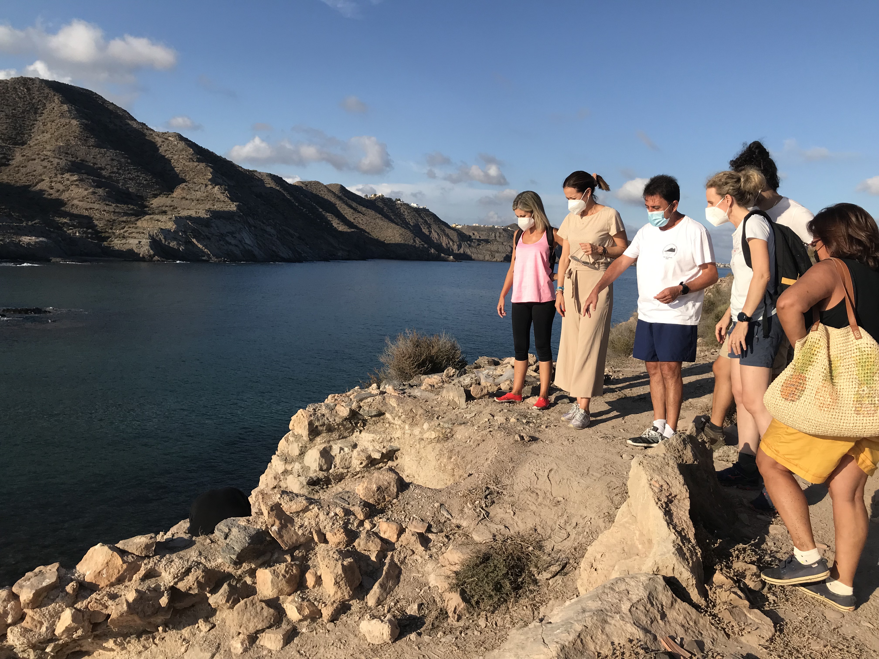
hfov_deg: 63.4
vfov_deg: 49.7
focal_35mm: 28
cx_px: 440
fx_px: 711
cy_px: 330
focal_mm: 3.99
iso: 20
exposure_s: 1/2591
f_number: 1.8
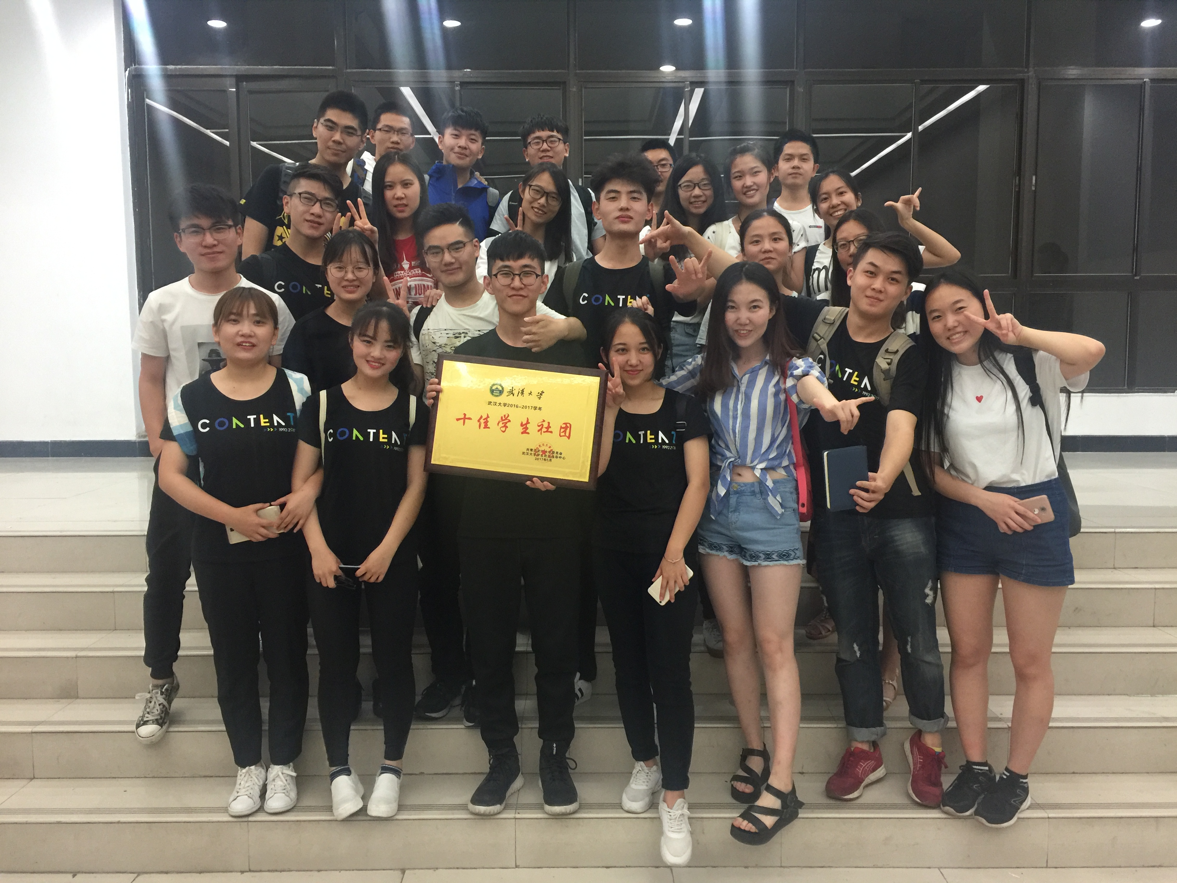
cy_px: 442
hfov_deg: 61.7
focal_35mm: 29
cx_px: 588
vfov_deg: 48.2
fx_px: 986
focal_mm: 4.15
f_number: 2.2
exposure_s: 1/10
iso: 100
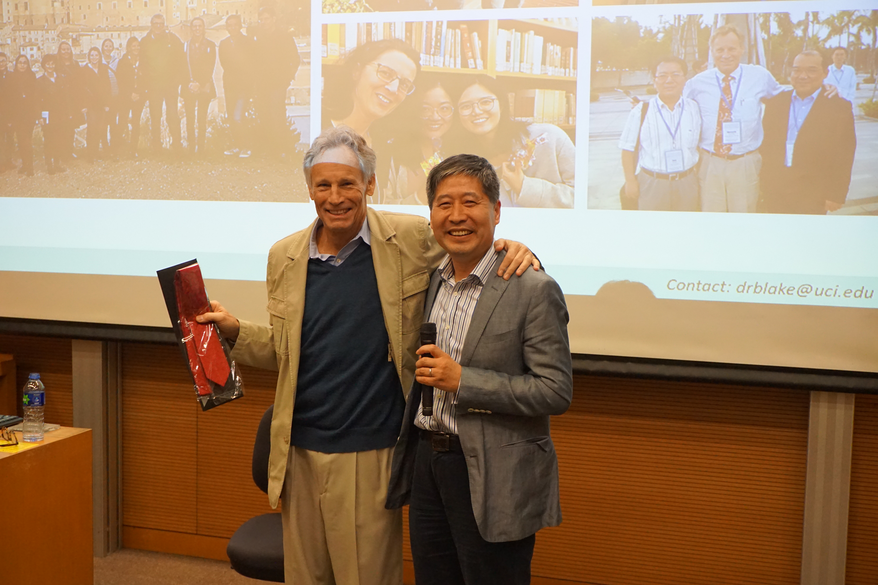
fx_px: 1171
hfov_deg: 41.1
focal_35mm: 48
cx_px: 439
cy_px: 292
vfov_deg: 28.1
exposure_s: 1/160
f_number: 5
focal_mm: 32
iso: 3200
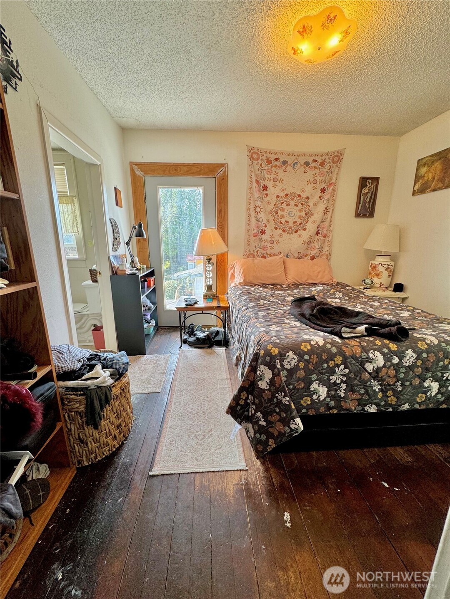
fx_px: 243
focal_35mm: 14
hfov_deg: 85.7
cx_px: 225
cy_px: 300
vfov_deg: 102.1
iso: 125
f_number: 2.2
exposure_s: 1/120
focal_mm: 2.22
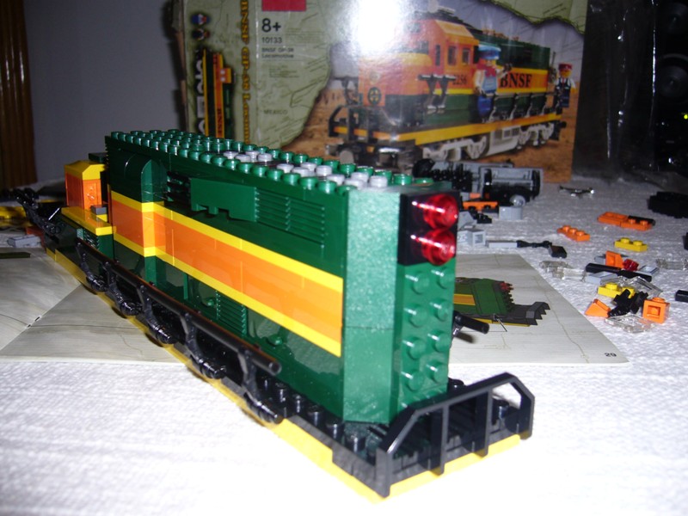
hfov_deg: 52.6
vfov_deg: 40.7
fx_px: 696
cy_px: 258
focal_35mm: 35
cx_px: 344
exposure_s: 1/60
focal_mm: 5.8
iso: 80
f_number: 2.8
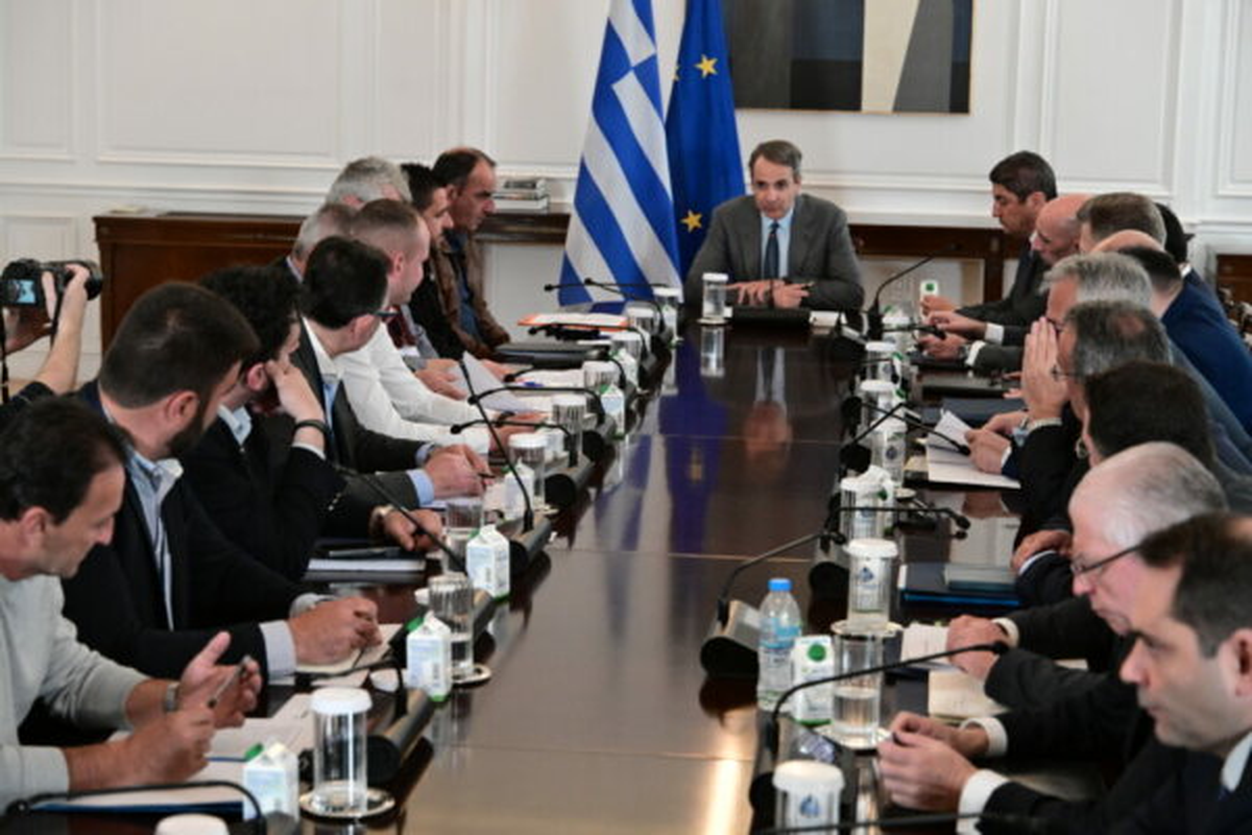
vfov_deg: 18.2
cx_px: 626
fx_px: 2608
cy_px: 418
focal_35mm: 75
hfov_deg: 27.0
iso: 5000
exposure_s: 1/400
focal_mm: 75
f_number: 5
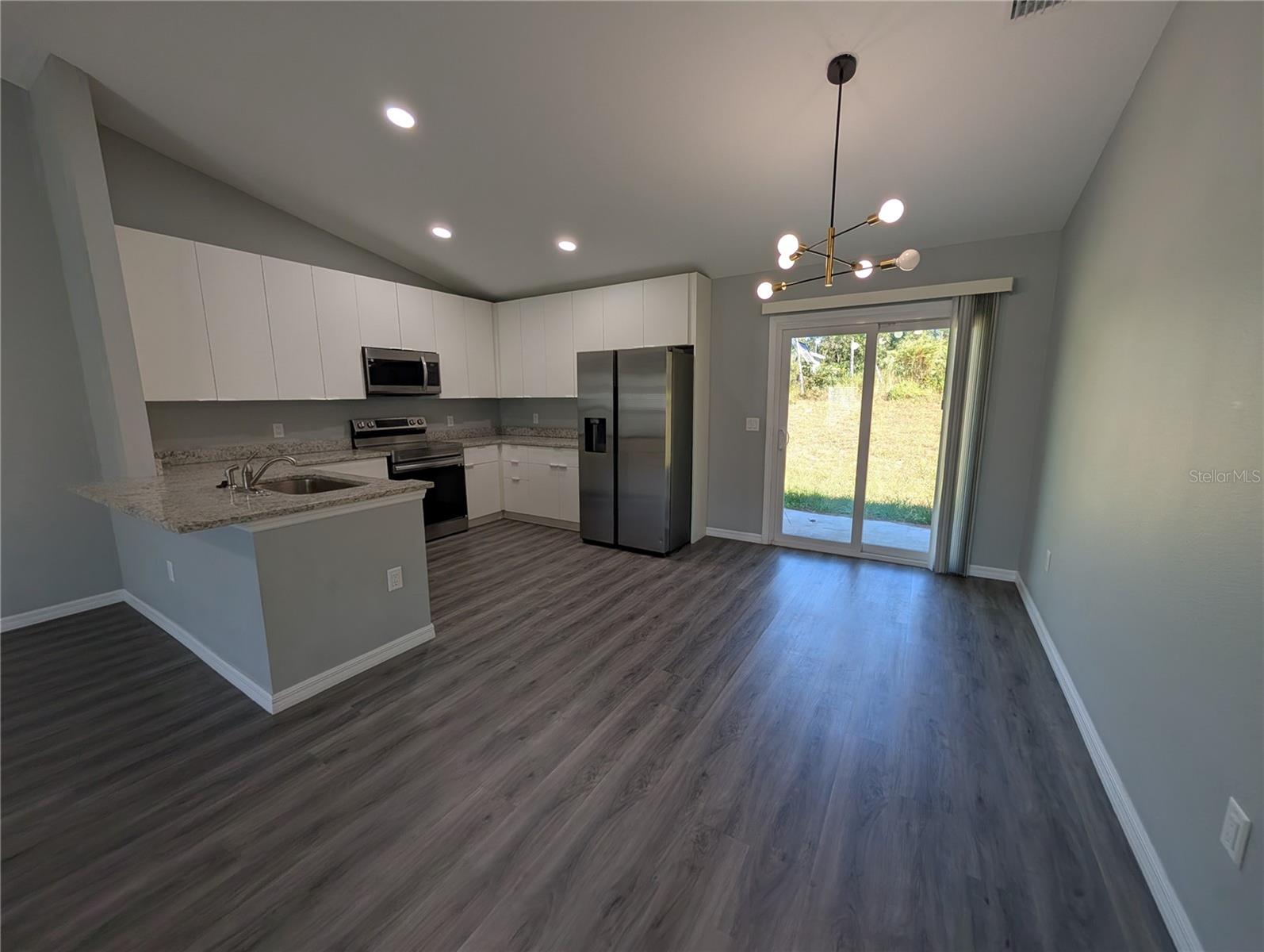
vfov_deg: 94.6
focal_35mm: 12
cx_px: 632
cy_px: 476
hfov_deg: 110.5
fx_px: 439
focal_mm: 2.02
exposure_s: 1/274
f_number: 1.7
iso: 65
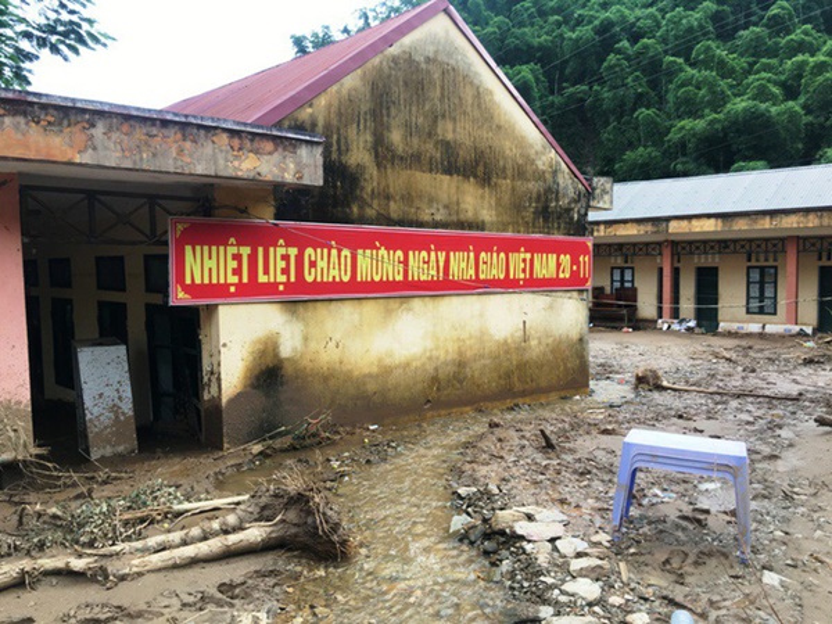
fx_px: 697
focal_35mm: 29
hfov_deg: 61.7
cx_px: 416
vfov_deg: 48.2
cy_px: 312
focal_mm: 4.15
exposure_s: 1/116
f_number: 2.2
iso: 25
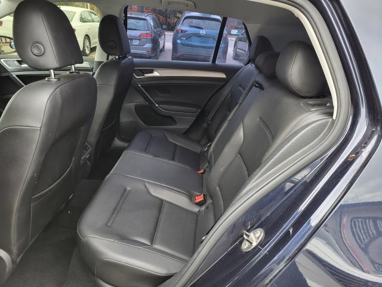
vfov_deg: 53.1
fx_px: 287
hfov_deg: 67.3
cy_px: 144
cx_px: 191
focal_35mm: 26
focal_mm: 5.4
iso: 125
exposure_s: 1/120
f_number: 1.8
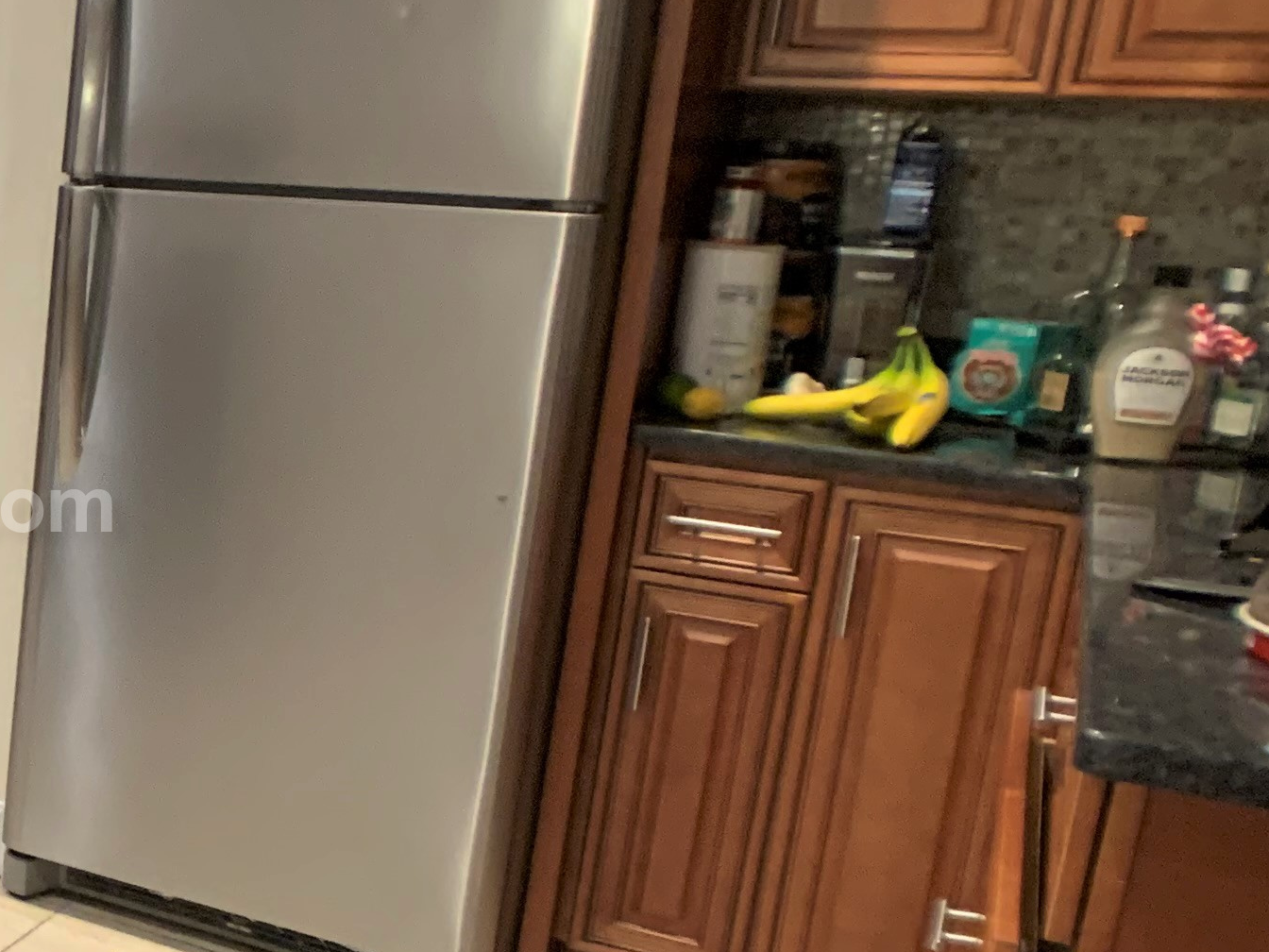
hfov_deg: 22.1
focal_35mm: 78
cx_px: -448
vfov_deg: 18.9
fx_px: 2859
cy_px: 511
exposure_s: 1/40
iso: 320
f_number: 1.8
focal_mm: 4.25
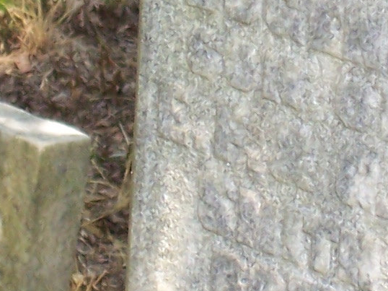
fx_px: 4896
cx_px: 399
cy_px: -99
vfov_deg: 3.4
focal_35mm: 437
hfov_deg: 4.5
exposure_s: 1/180
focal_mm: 16.8
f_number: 4.6
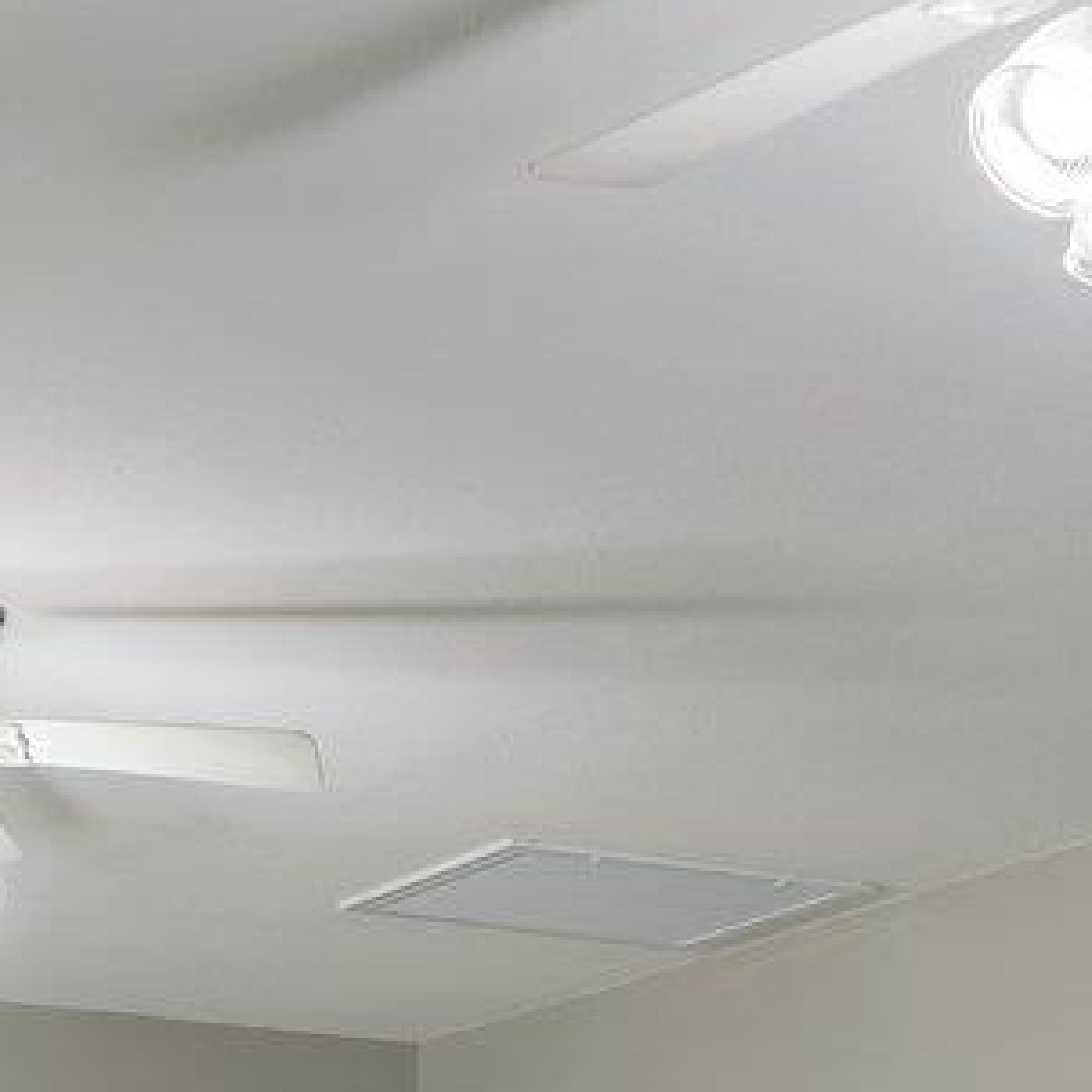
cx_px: 687
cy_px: 1784
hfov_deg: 17.7
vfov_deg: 15.8
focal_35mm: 98
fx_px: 3498
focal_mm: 17
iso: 100
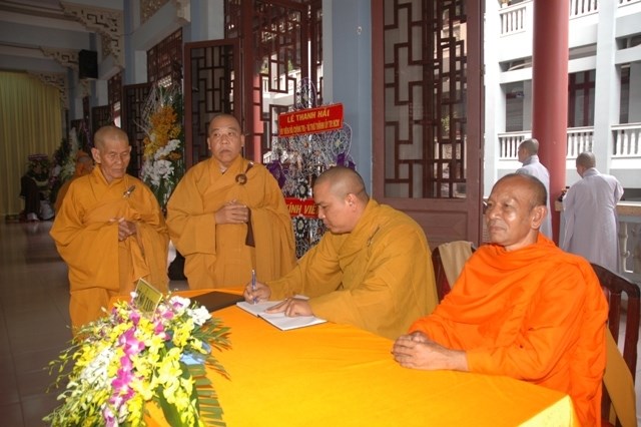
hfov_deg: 67.4
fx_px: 480
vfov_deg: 47.9
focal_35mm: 27
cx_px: 320
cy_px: 214
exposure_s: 1/50
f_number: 3.5
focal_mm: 18
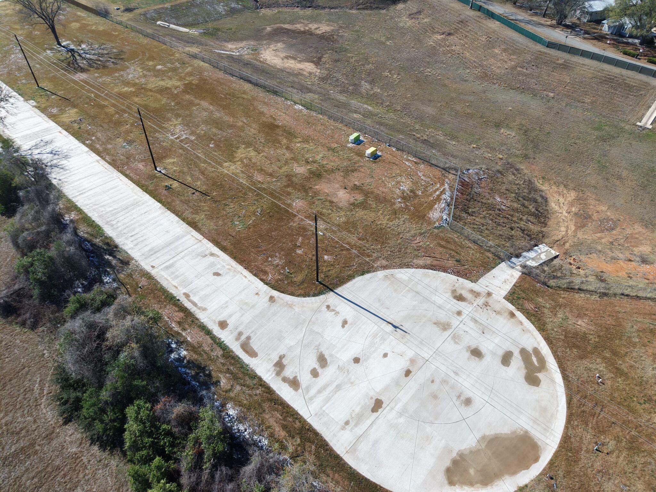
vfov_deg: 56.8
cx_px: 328
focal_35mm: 24
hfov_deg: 71.6
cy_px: 246
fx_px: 455
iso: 180
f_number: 1.8
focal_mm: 8.67
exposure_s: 1/4000
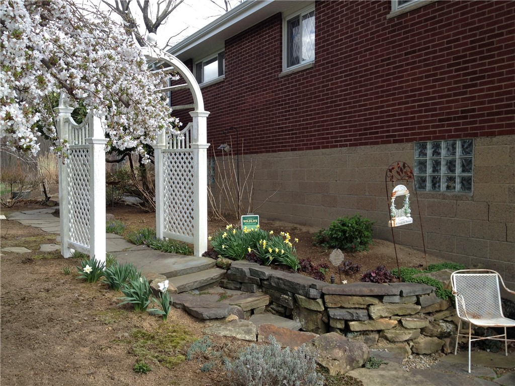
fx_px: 521
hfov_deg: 52.6
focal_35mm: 35
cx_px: 258
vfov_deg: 40.7
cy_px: 193
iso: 50
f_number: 2.4
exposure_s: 1/300
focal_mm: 4.28
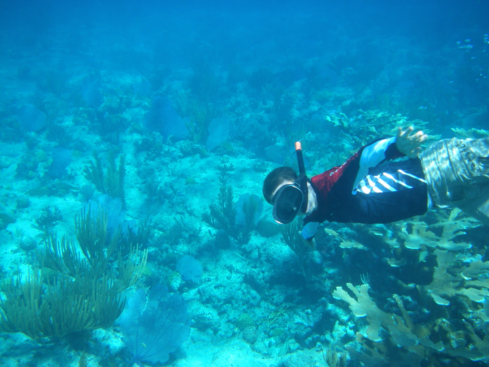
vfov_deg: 37.7
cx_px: 244
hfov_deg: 49.0
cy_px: 184
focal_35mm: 38
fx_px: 537
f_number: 3.3
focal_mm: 6.3
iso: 80
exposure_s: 1/320
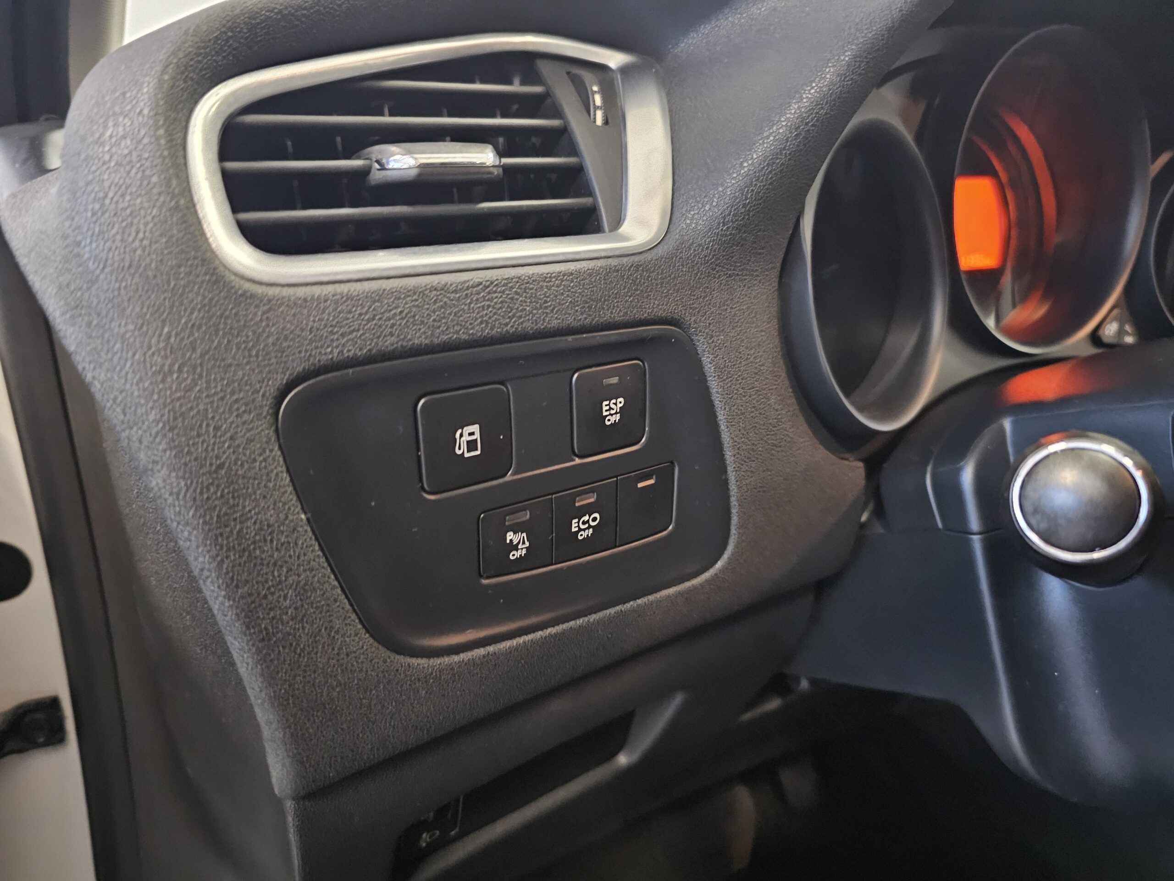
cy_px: 440
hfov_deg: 73.9
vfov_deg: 58.9
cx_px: 587
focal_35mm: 23
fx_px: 780
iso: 2500
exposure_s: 1/15
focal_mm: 6.3
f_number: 1.7
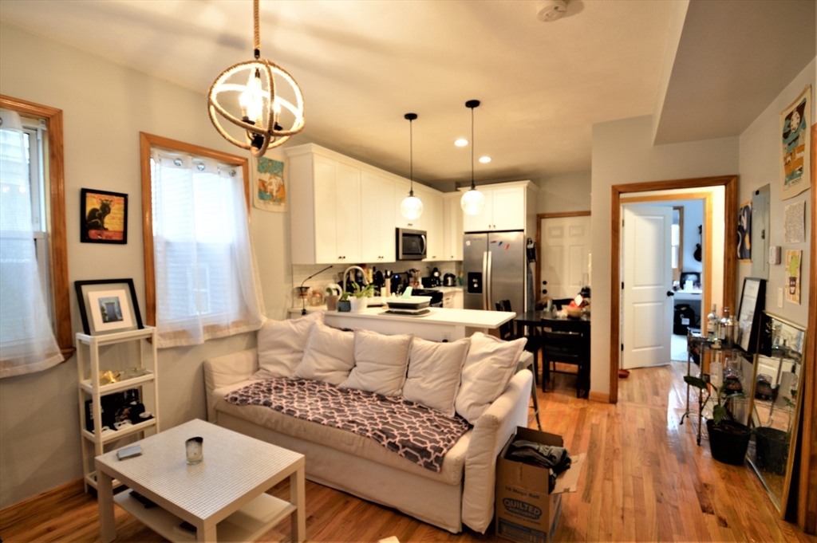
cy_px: 272
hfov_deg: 100.4
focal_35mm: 15
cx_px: 408
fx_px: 340
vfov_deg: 77.2
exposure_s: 1/20
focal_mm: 10
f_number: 3.5
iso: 400
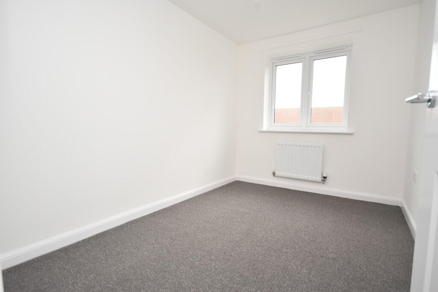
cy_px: 146
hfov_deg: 90.0
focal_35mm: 18
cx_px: 219
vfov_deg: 67.4
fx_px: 219
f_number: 5
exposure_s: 1/200
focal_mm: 12
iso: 560
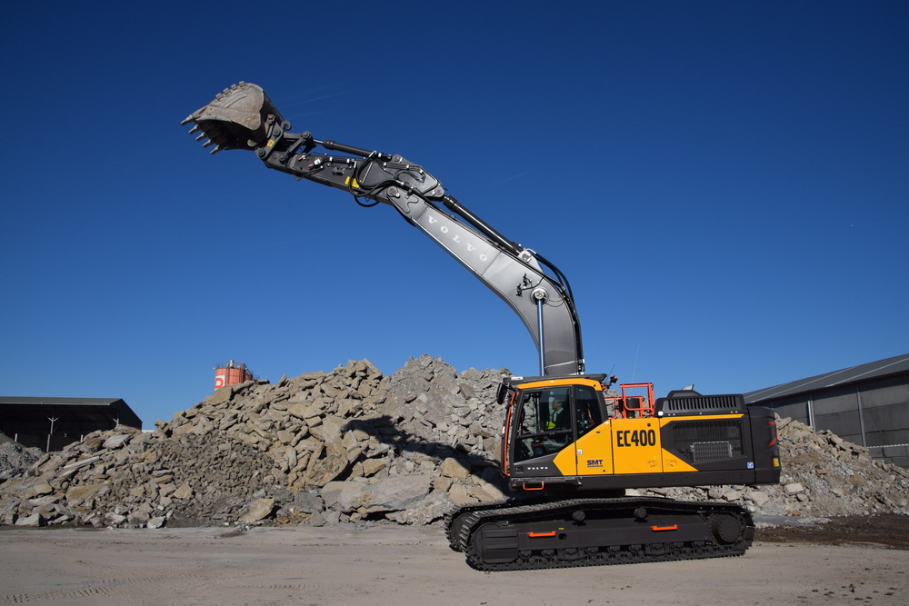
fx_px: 682
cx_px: 454
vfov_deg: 47.9
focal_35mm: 27
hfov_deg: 67.4
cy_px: 303
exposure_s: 1/2000
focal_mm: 18
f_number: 8
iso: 360
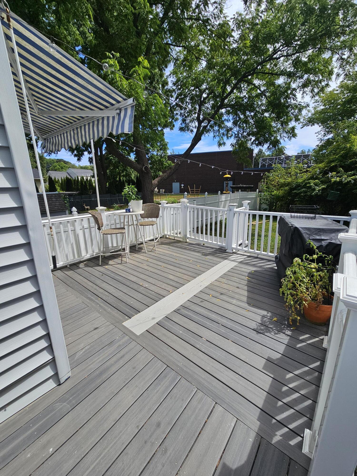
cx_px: 178
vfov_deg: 106.2
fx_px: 179
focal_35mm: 13
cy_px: 238
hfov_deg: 89.9
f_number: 2.2
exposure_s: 1/1884
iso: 50
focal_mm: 2.2
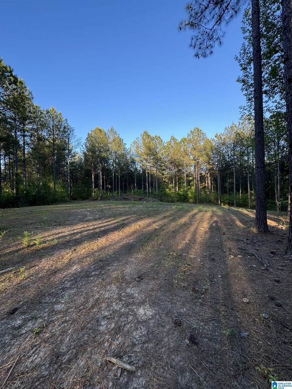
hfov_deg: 85.7
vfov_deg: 102.1
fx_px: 157
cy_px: 194
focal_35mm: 14
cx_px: 146
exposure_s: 1/224
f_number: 2.2
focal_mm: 2.22
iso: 40
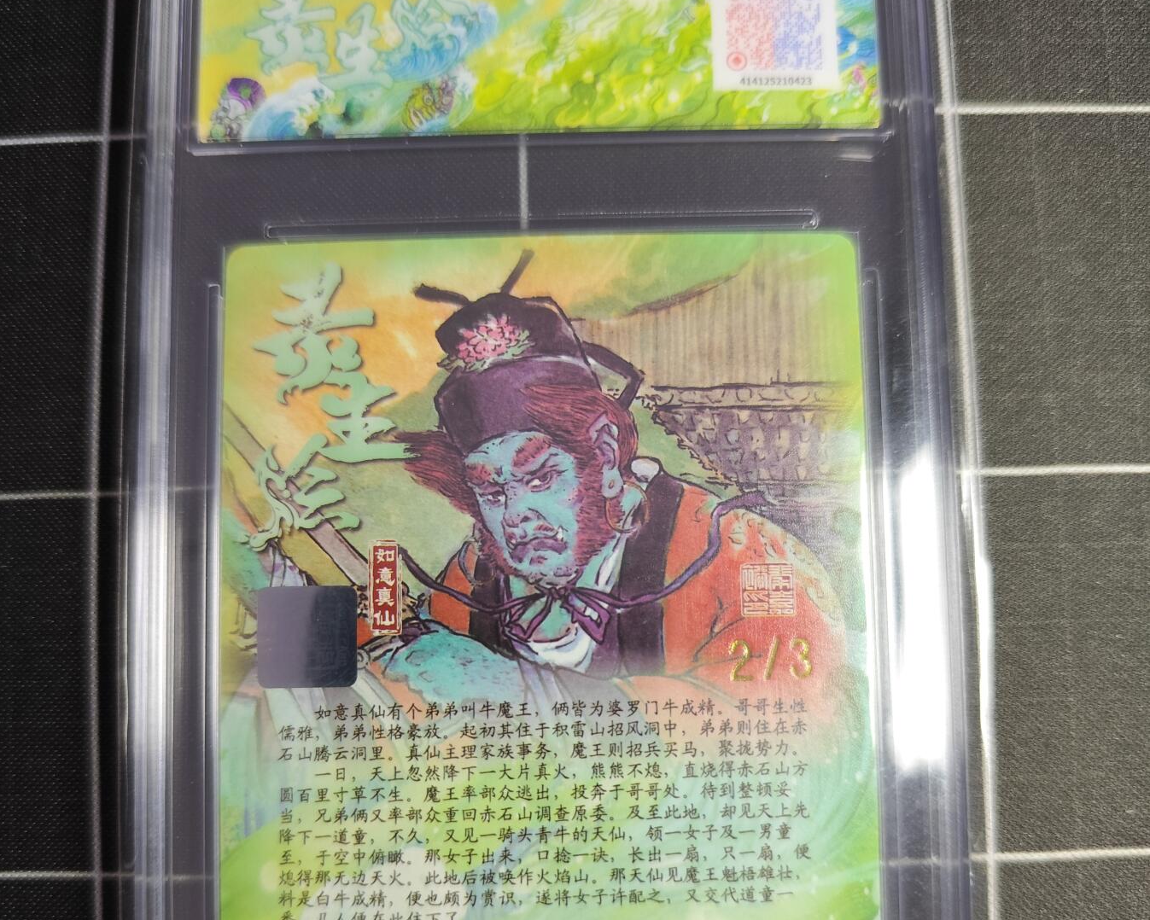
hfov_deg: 58.8
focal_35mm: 30
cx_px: 575
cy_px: 570
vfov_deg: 48.1
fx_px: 1021
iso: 500
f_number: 1.65
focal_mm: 6.14
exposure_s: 1/50
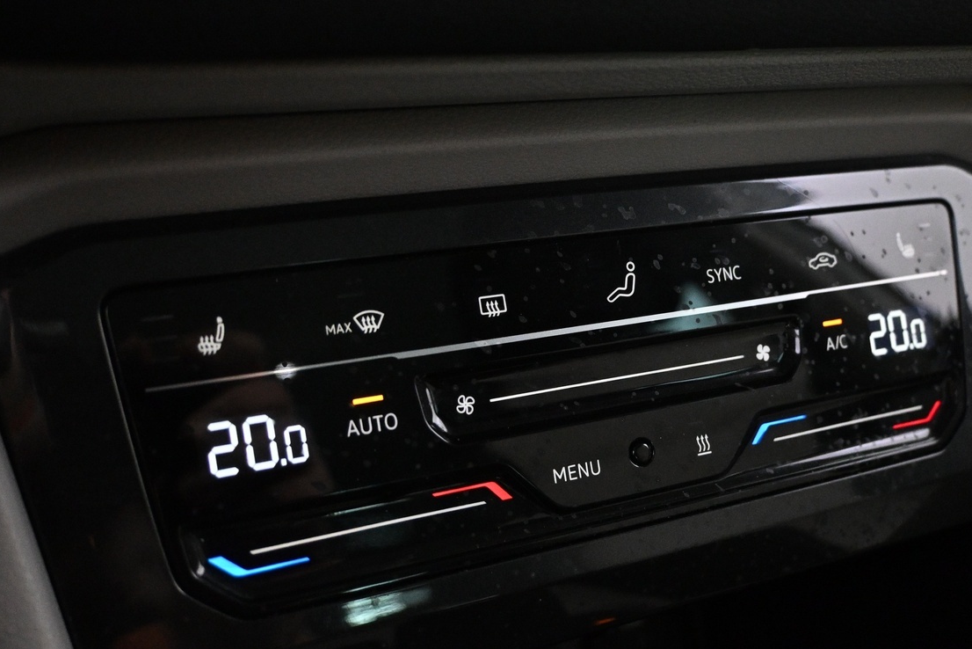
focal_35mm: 42
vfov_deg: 32.1
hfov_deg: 46.4
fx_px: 1127
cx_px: 580
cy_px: 348
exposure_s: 1/60
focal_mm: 19
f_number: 3.8
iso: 4000
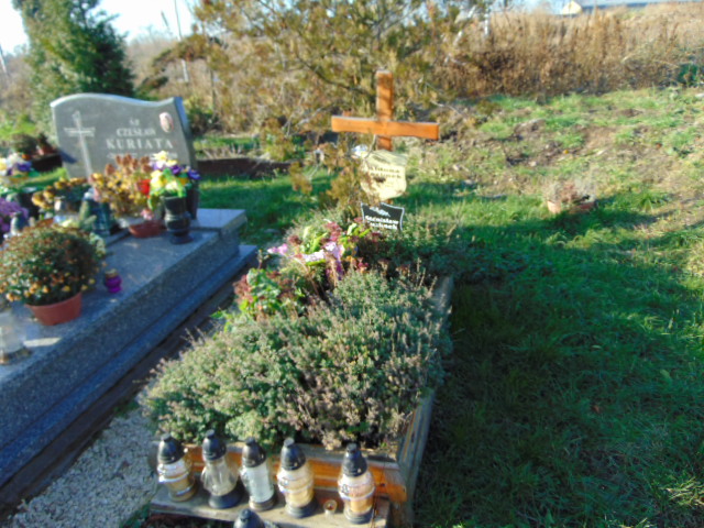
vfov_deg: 54.9
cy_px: 264
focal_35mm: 25
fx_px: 508
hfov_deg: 69.4
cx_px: 352
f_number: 3
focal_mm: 4.5
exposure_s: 1/320
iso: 80
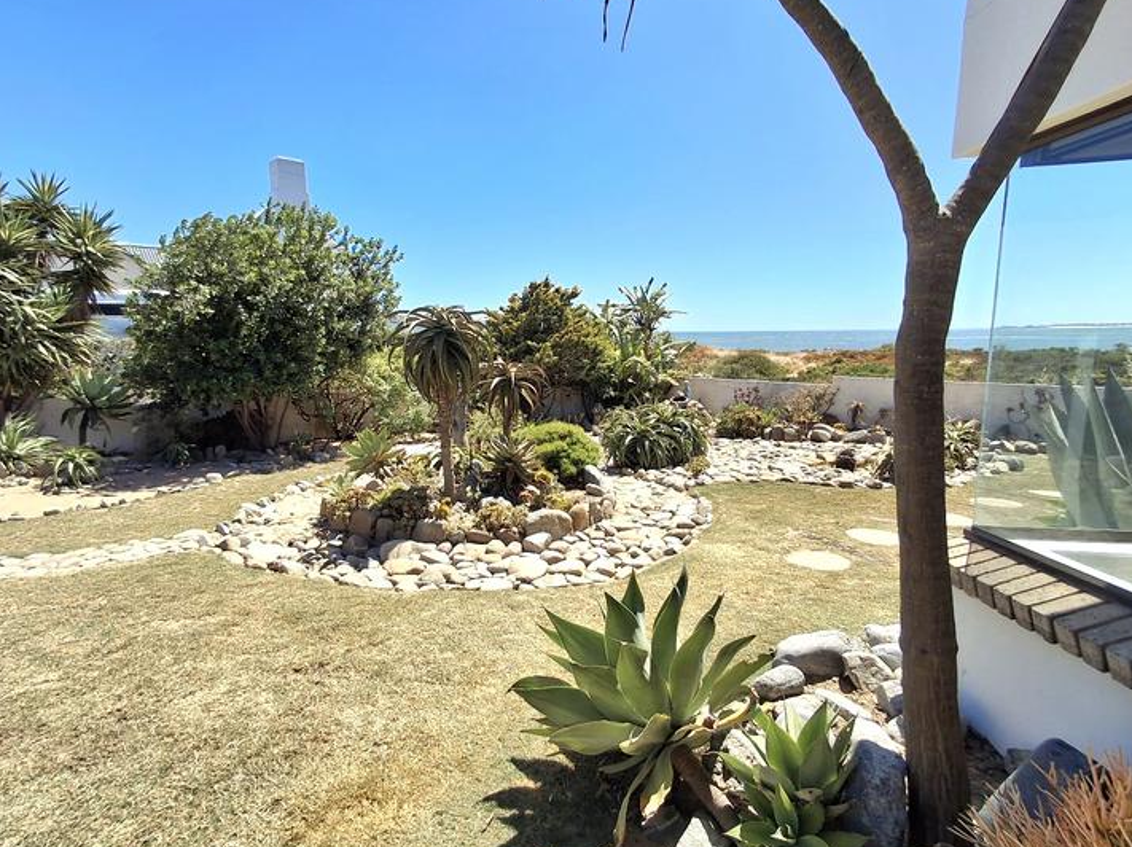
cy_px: 427
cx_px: 533
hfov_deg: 87.7
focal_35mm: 18
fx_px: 588
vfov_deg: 71.5
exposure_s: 1/1667
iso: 40
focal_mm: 1.64
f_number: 2.2
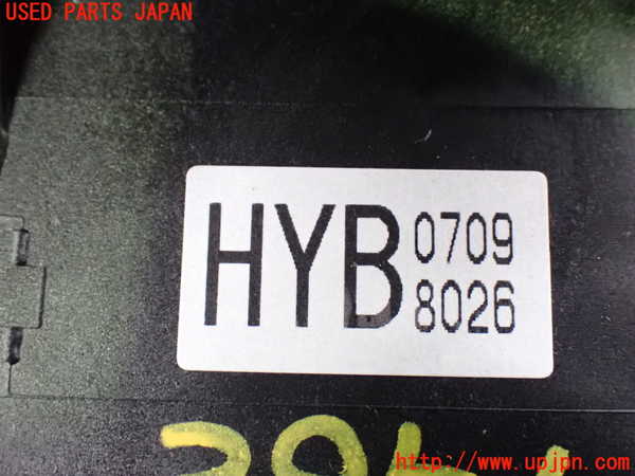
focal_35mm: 47
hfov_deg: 40.4
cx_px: 318
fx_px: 862
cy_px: 238
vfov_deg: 30.9
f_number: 3.1
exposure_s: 1/30
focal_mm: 8.4
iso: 1600
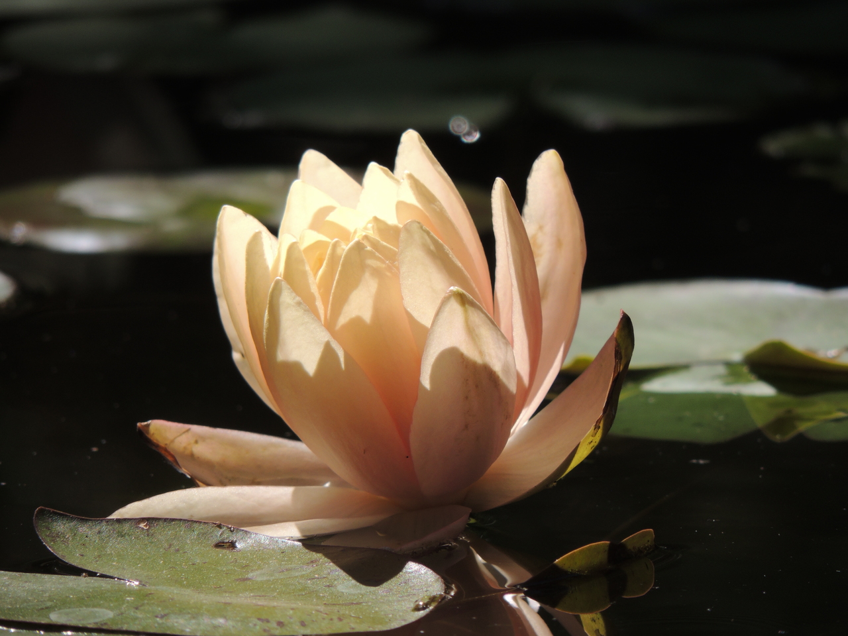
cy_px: 318
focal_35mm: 1000
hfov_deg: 2.0
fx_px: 24497
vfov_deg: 1.5
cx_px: 424
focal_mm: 180
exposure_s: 1/640
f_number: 5.9
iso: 100
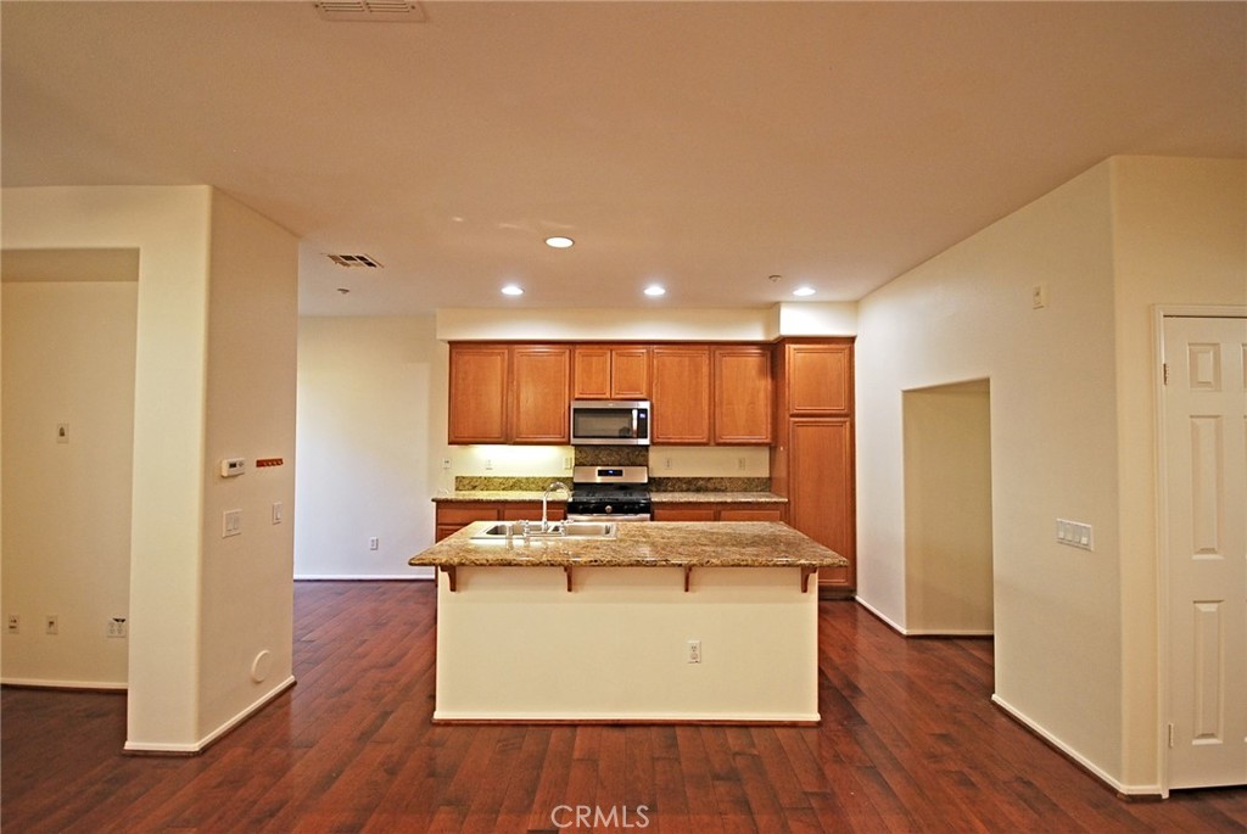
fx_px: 520
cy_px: 417
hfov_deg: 100.3
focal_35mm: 15
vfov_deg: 77.5
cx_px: 624
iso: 400
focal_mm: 10
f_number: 4
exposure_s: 1/25
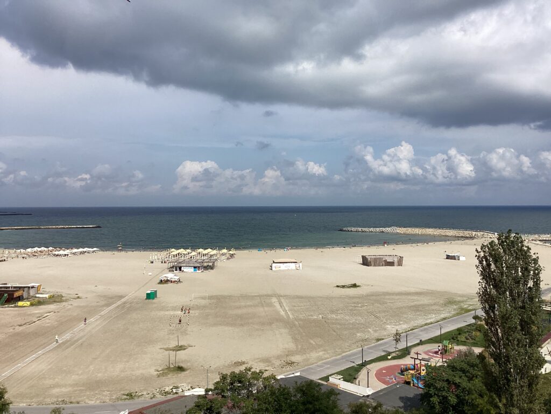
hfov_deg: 58.4
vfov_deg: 45.4
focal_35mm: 31
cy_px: 207
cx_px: 276
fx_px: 493
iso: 25
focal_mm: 3.3
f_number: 2.4
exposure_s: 1/3135
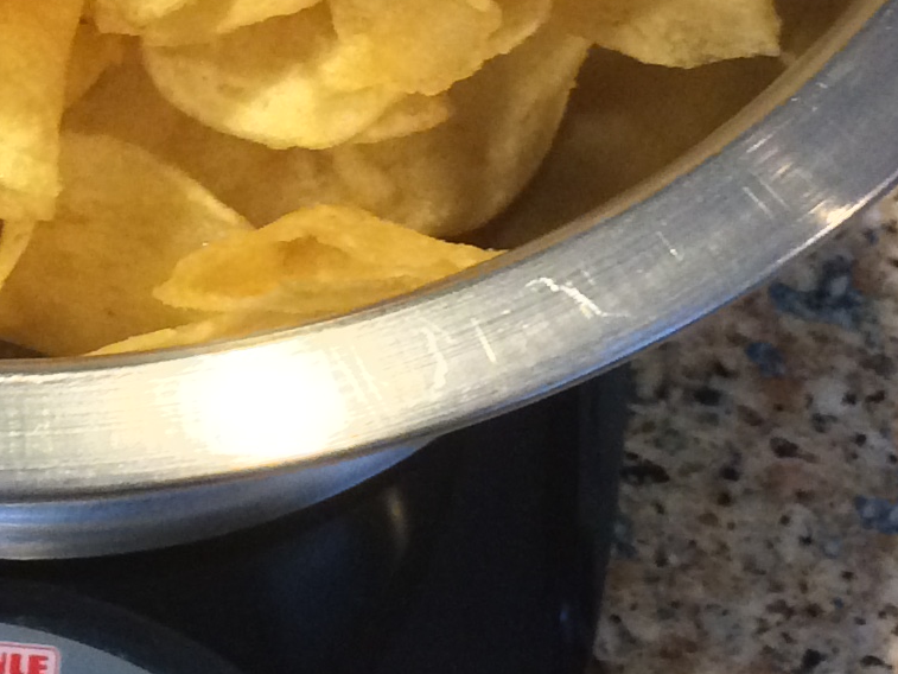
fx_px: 3243
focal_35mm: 125
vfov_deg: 11.8
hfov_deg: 15.3
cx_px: -140
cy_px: 68
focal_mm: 4.15
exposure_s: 1/30
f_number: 2.2
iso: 250
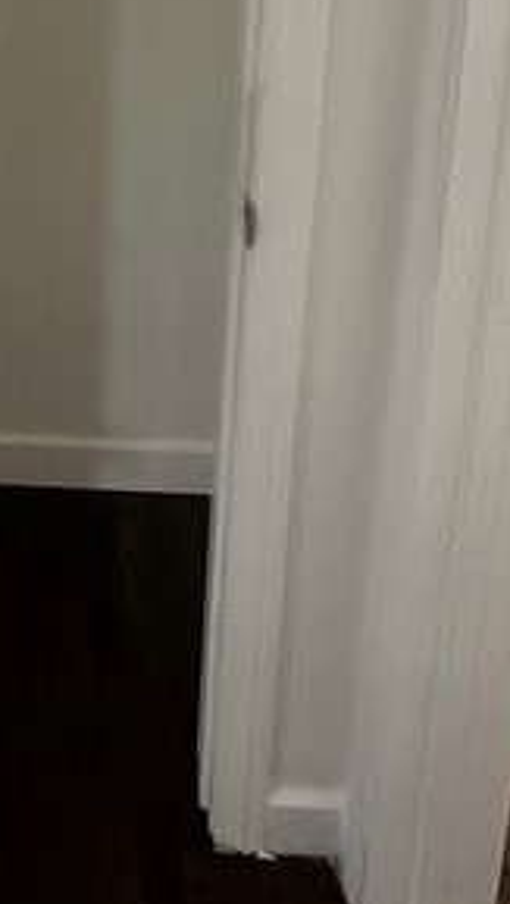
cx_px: -63
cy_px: -50
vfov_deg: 34.2
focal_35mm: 54
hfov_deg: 21.1
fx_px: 1296
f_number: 2.2
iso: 250
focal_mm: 2.22
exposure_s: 1/60
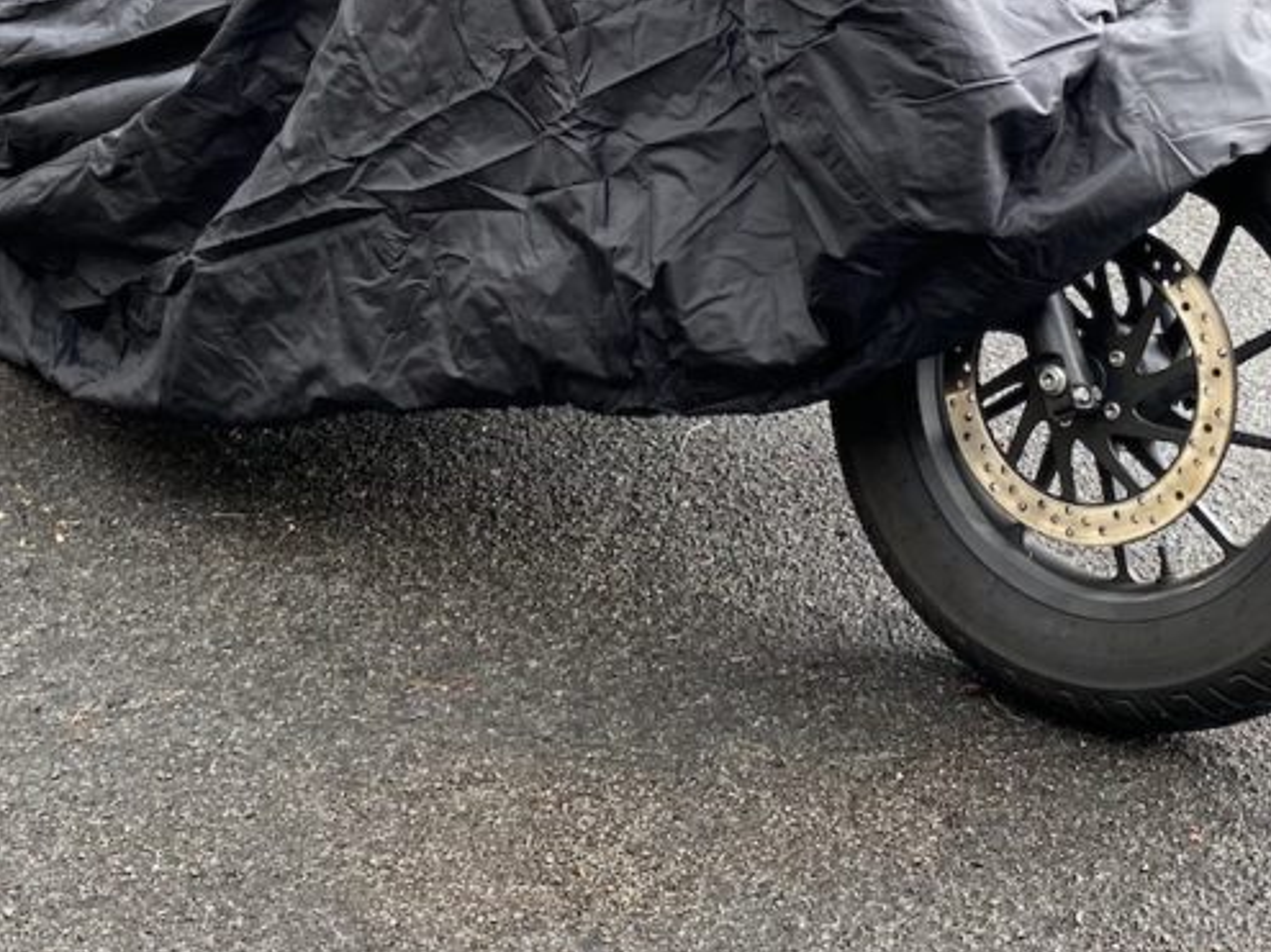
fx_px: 2313
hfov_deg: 30.7
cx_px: 675
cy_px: 36
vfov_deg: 22.5
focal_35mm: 63
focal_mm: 4.25
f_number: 1.8
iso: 100
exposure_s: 1/122
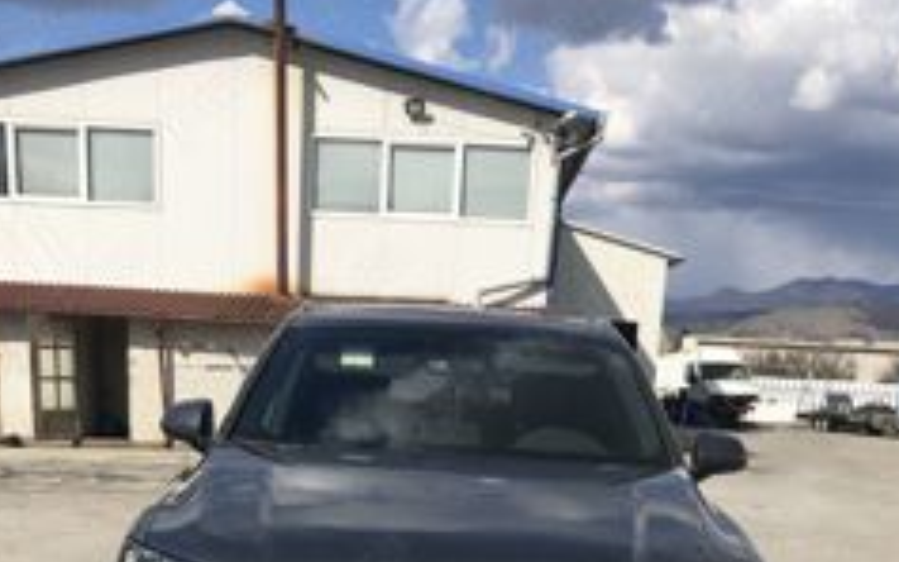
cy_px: 687
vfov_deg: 23.4
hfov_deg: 40.3
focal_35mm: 50
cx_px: 417
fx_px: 1225
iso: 20
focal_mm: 3.99
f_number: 1.8
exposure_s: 1/3003
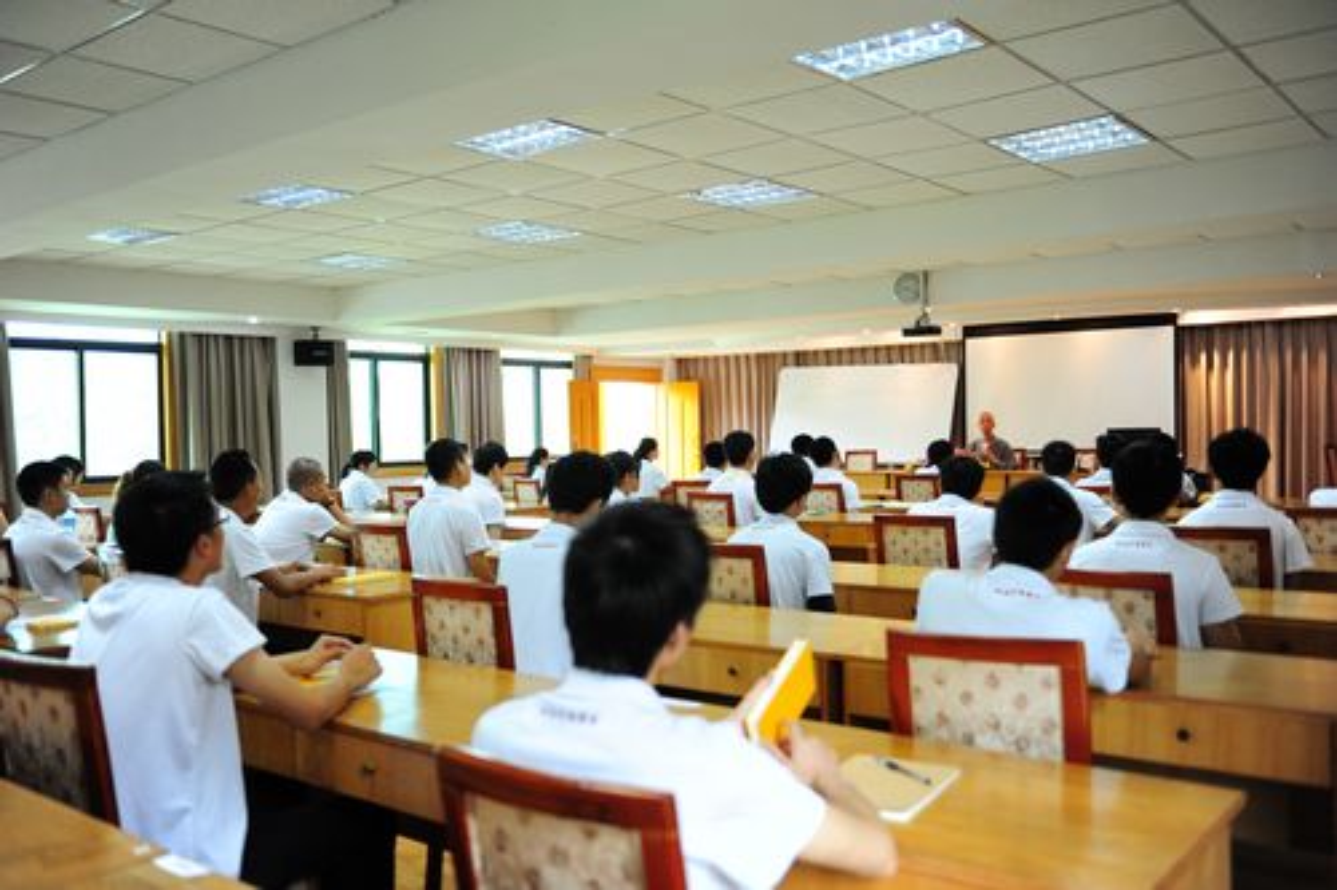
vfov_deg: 41.1
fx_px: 1188
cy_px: 445
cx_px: 668
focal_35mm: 32
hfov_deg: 58.7
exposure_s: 1/160
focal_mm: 32
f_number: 2.8
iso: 1250
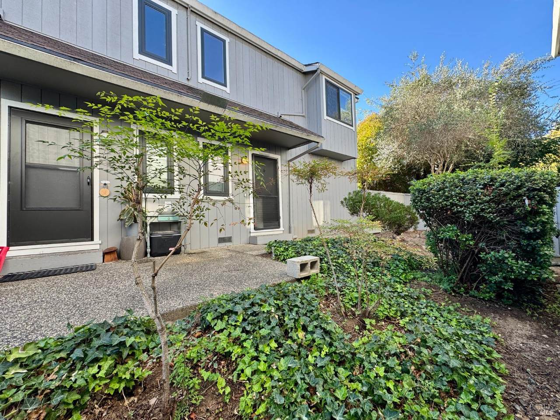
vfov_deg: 85.7
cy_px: 210
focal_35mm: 14
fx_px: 226
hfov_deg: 102.1
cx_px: 280
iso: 40
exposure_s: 1/173
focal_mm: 2.22
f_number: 2.2
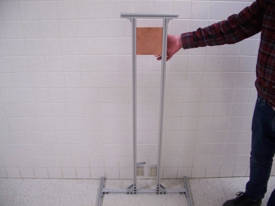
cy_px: 103
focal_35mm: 37
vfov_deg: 38.7
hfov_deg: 50.1
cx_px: 138
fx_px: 294
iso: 200
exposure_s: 1/13
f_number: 2.8
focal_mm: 7.8
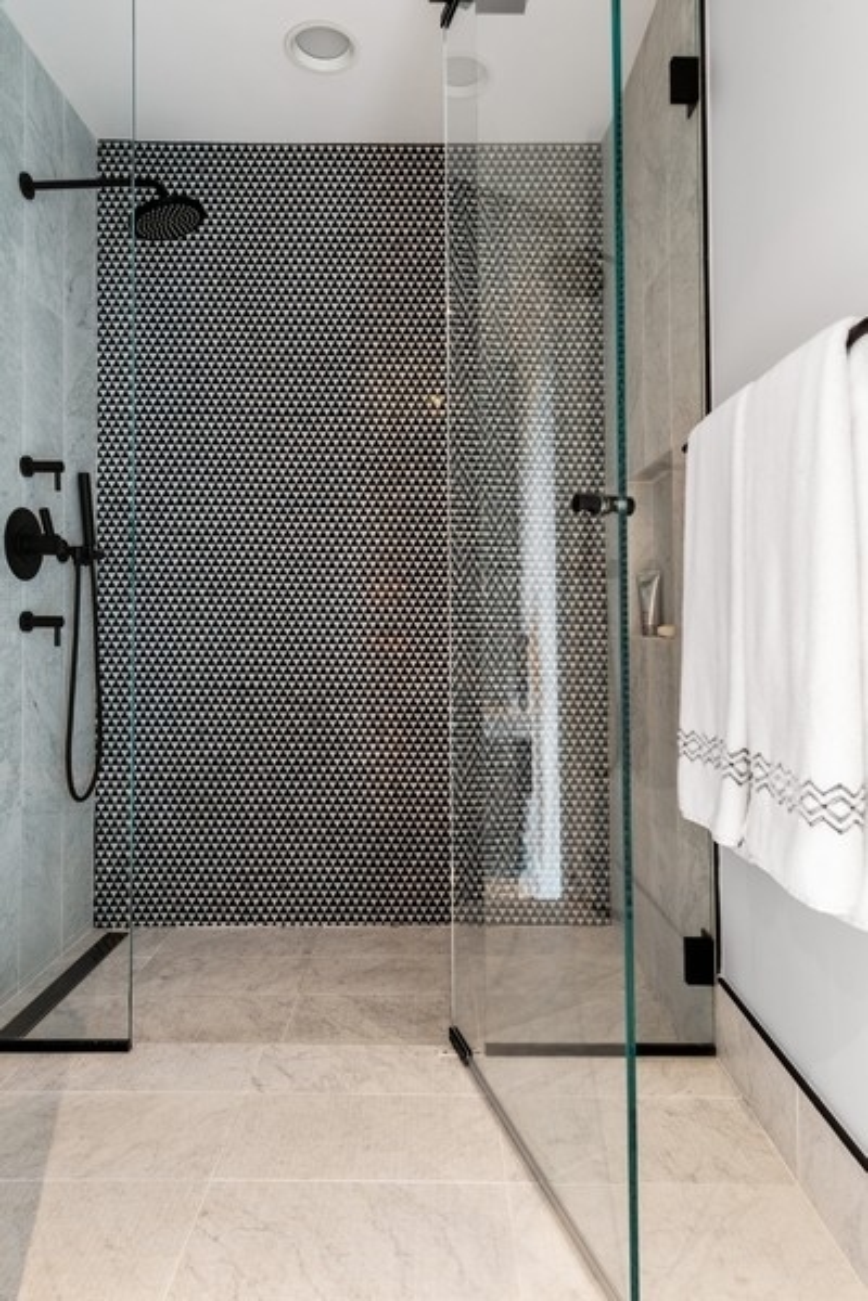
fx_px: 796
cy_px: 650
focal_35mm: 22
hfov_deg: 57.2
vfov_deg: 78.6
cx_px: 434
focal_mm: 22
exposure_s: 3
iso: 400
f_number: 7.1
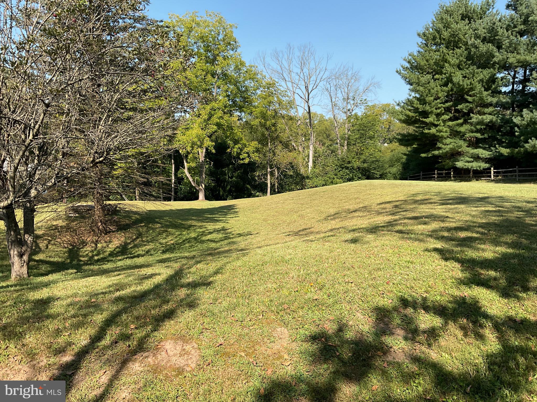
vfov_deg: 48.2
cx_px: 268
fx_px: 450
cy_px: 201
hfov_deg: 61.7
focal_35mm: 29
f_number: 1.8
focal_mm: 3
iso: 16
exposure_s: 1/978
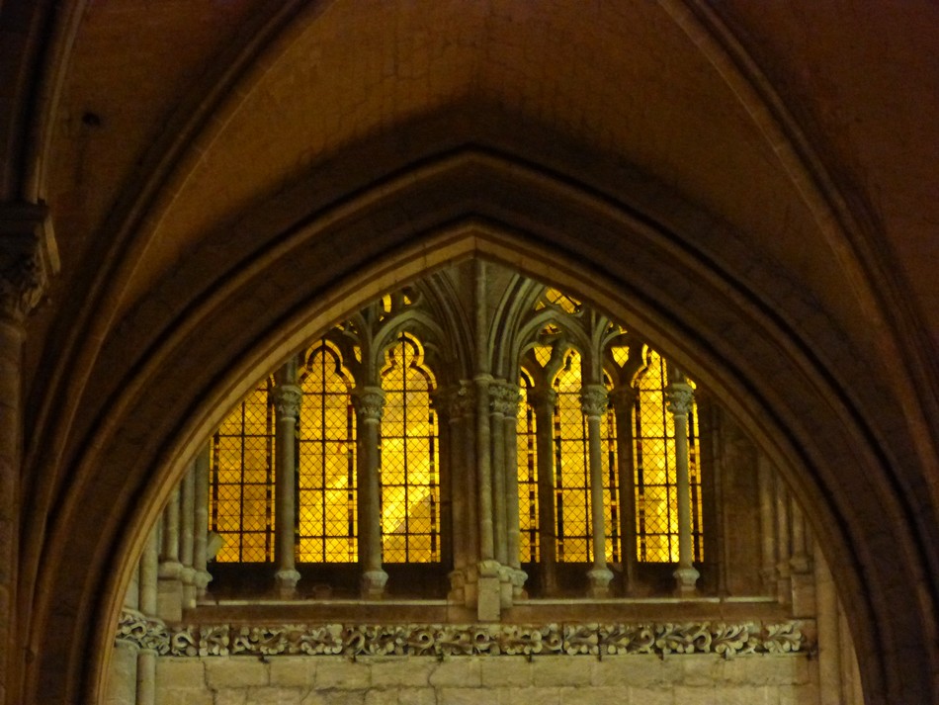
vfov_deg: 9.4
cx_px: 470
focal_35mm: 158
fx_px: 4287
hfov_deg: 12.5
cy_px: 352
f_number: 3.7
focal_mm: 28.4
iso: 1600
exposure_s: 1/4
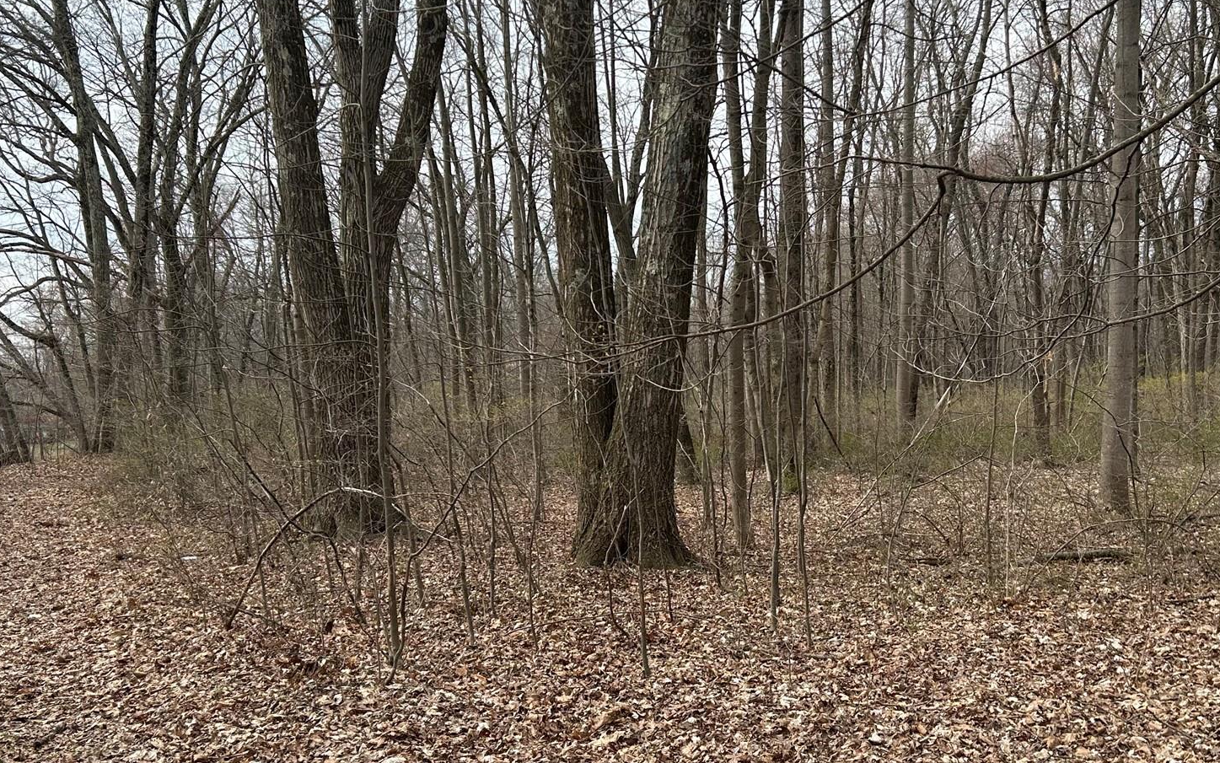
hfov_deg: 50.3
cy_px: 439
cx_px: 666
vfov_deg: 32.7
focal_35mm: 39
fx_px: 1297
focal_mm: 5.7
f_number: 1.5
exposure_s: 1/1183
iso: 50
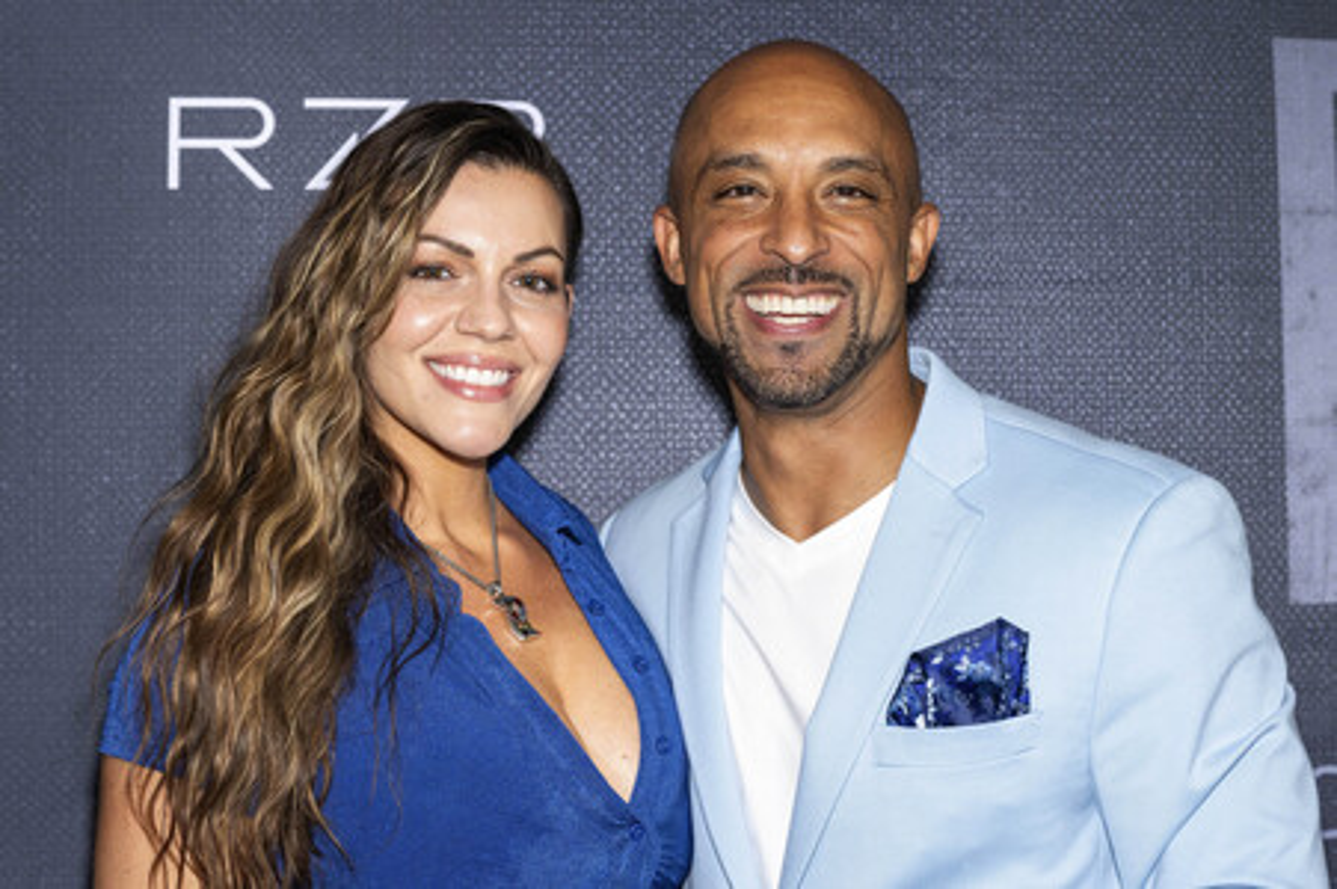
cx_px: 668
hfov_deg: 37.5
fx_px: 1967
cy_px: 444
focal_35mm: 53
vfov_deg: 25.5
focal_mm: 53
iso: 800
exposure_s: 1/200
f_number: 5.6
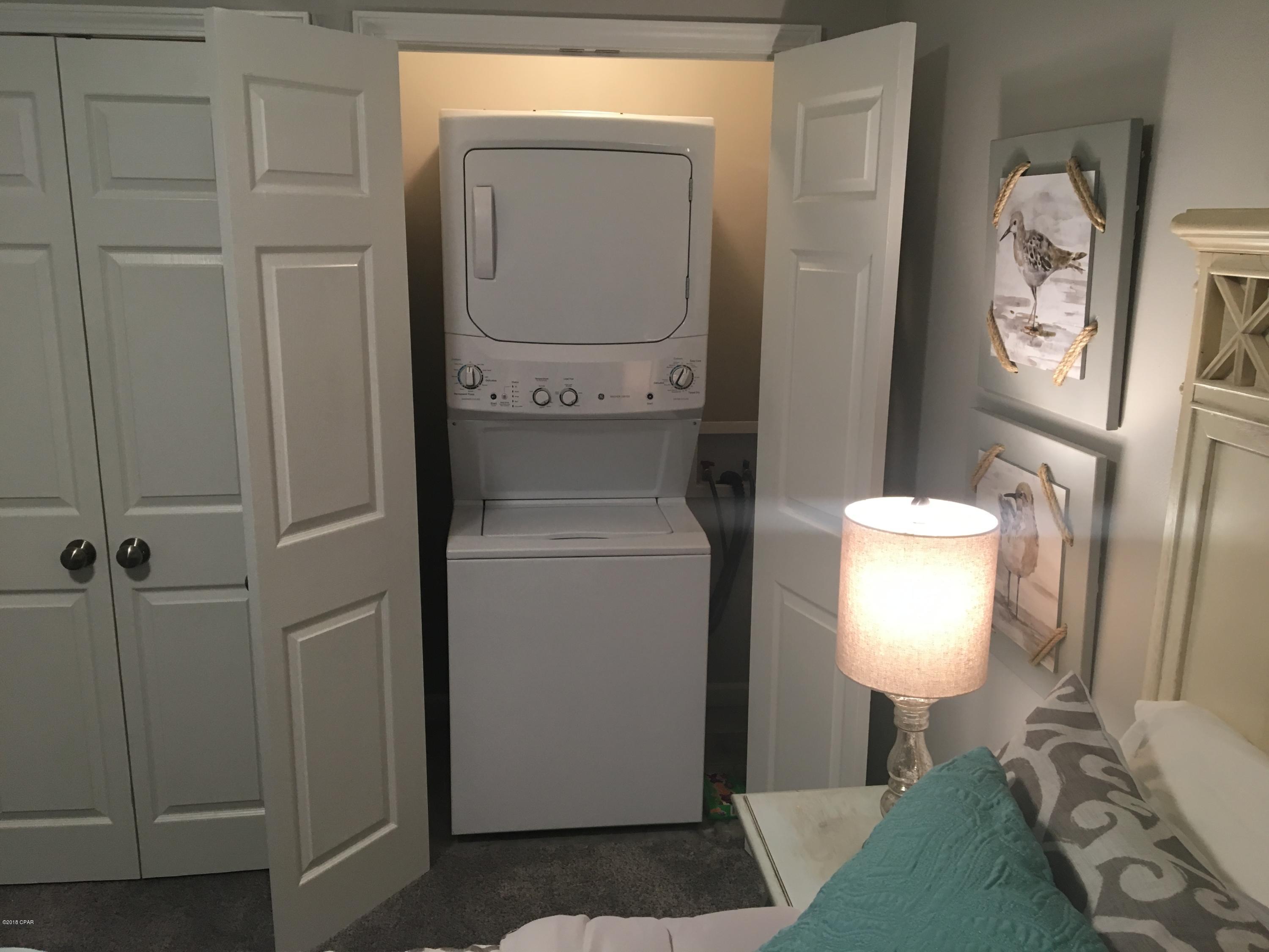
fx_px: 1063
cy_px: 476
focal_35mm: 29
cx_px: 634
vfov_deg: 48.2
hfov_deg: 61.7
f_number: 2.2
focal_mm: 4.15
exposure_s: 1/30
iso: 80
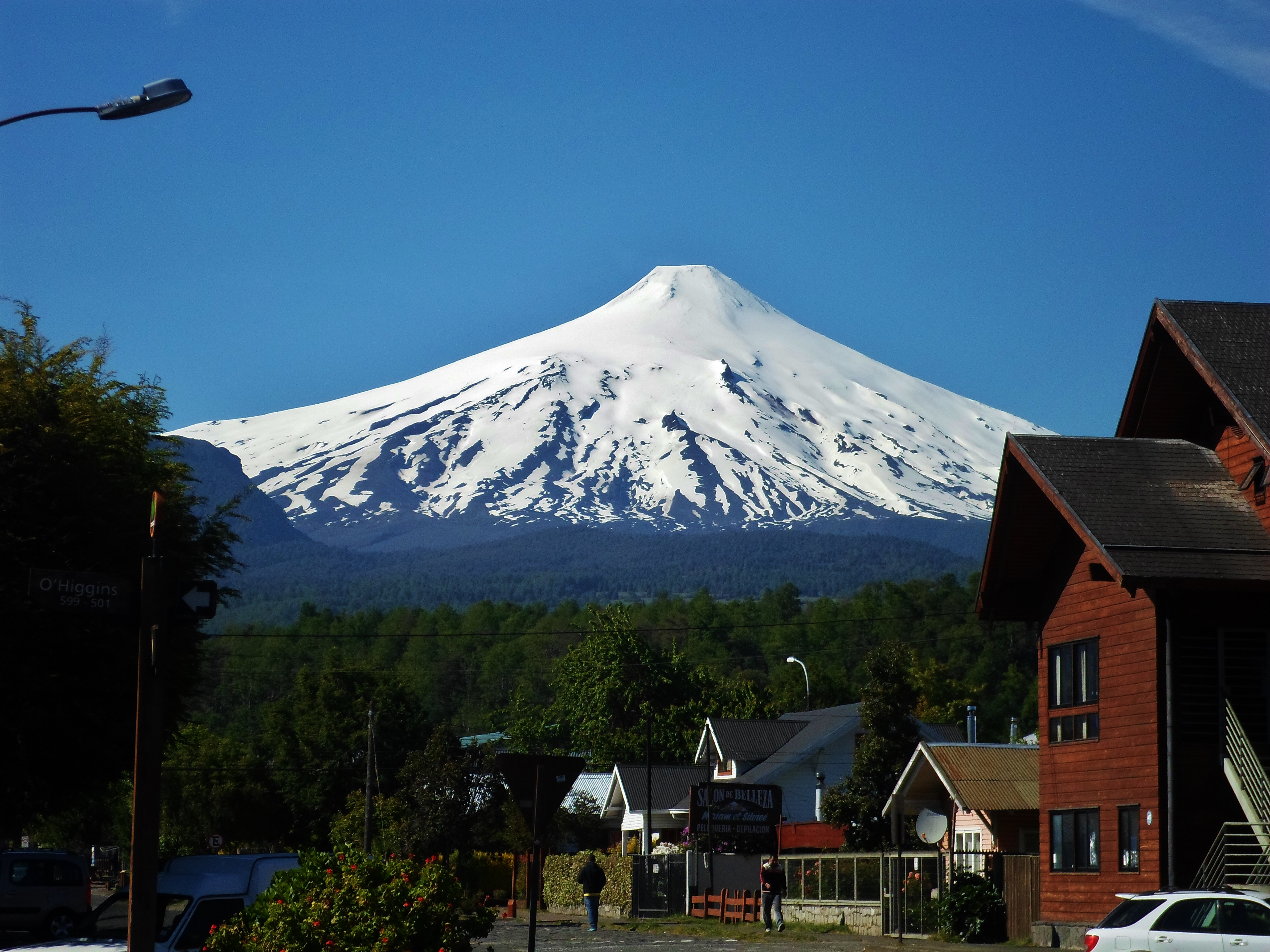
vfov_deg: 13.5
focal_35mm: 110
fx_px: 4036
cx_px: 635
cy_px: 476
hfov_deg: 17.9
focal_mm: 19.8
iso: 80
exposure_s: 1/750
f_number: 5.7
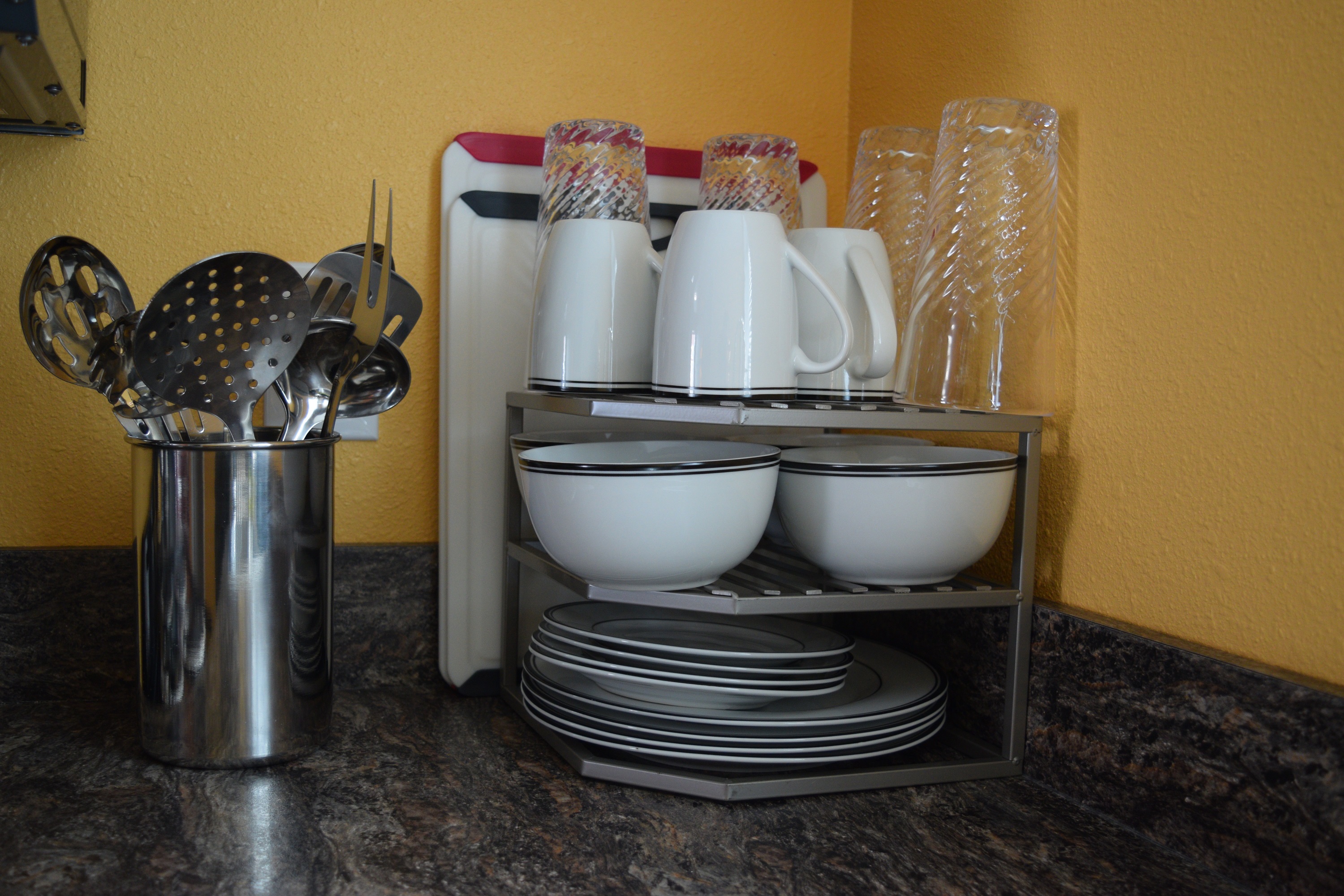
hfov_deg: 51.3
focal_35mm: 38
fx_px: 1400
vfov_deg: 35.5
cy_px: 448
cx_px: 672
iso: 640
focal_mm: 25
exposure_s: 1/60
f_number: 4
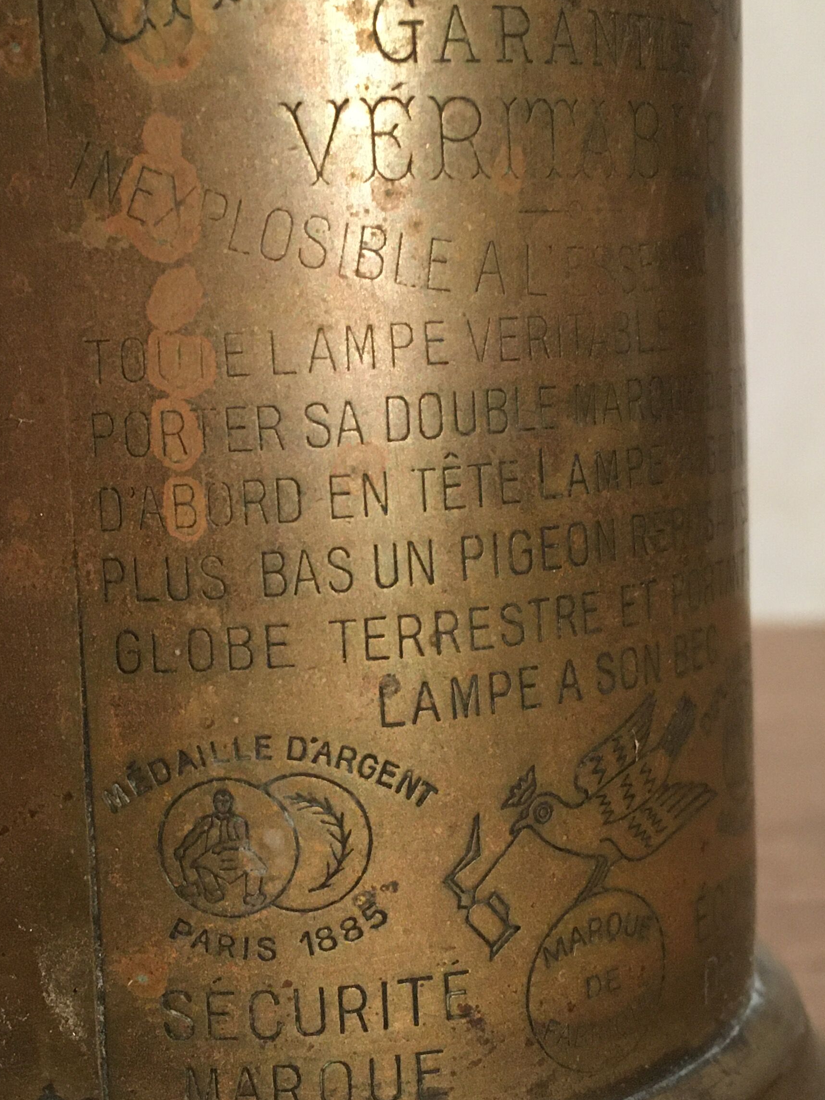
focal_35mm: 51
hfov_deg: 28.4
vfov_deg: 37.5
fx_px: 1620
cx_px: 304
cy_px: 550
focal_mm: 4.15
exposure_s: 1/17
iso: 200
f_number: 2.2
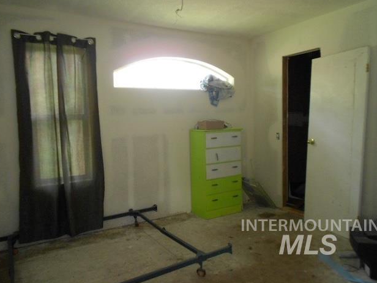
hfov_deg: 65.3
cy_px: 142
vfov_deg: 51.4
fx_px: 294
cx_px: 187
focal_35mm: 27
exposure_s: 1/20
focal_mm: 4.6
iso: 400
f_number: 3.2
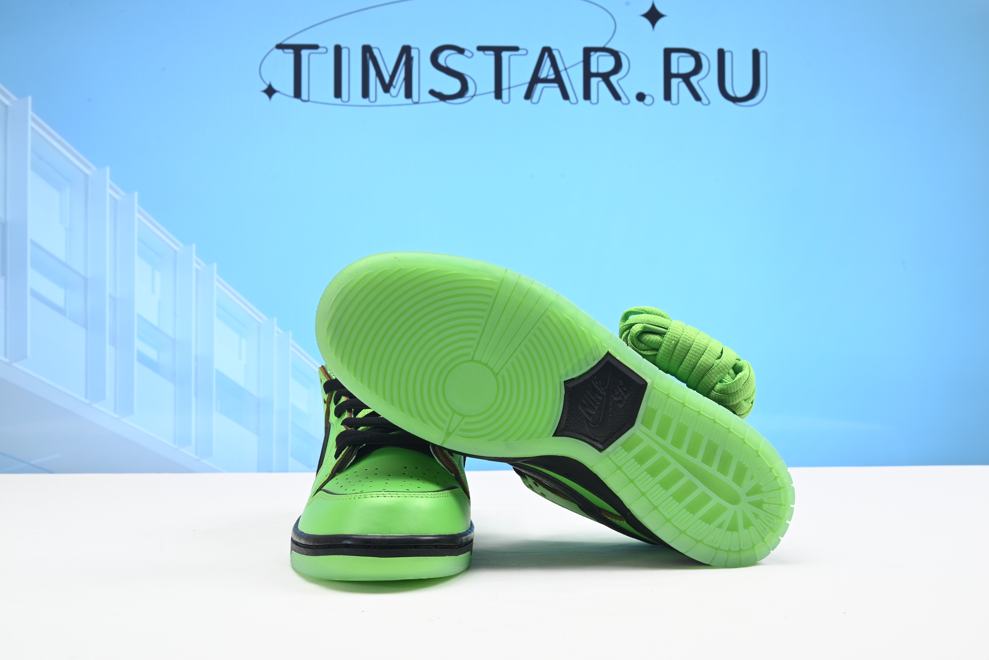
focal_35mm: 38
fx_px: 1044
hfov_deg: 50.7
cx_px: 494
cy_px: 330
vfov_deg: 35.1
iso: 100
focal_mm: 38
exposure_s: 1/2
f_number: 16
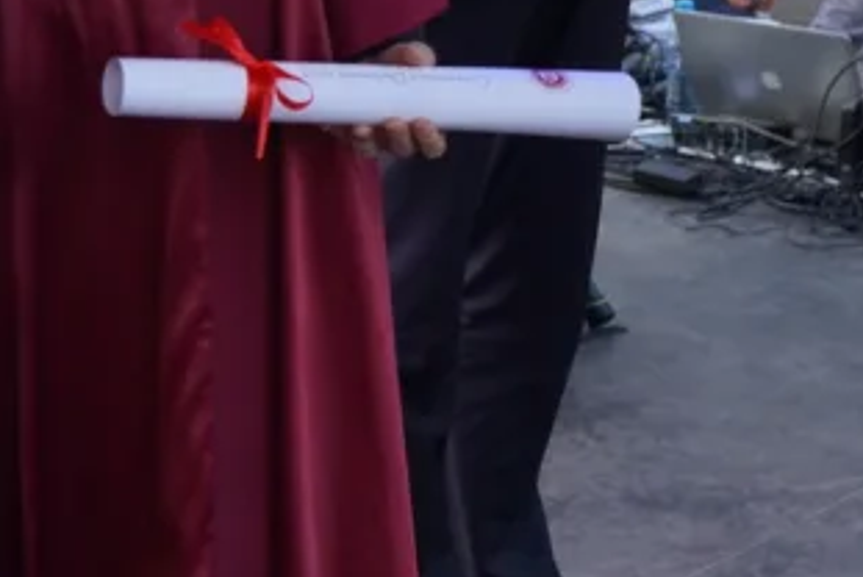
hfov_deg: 16.0
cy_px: -135
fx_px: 2999
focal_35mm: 125
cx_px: -3
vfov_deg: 10.8
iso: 400
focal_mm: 38
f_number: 4
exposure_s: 1/160
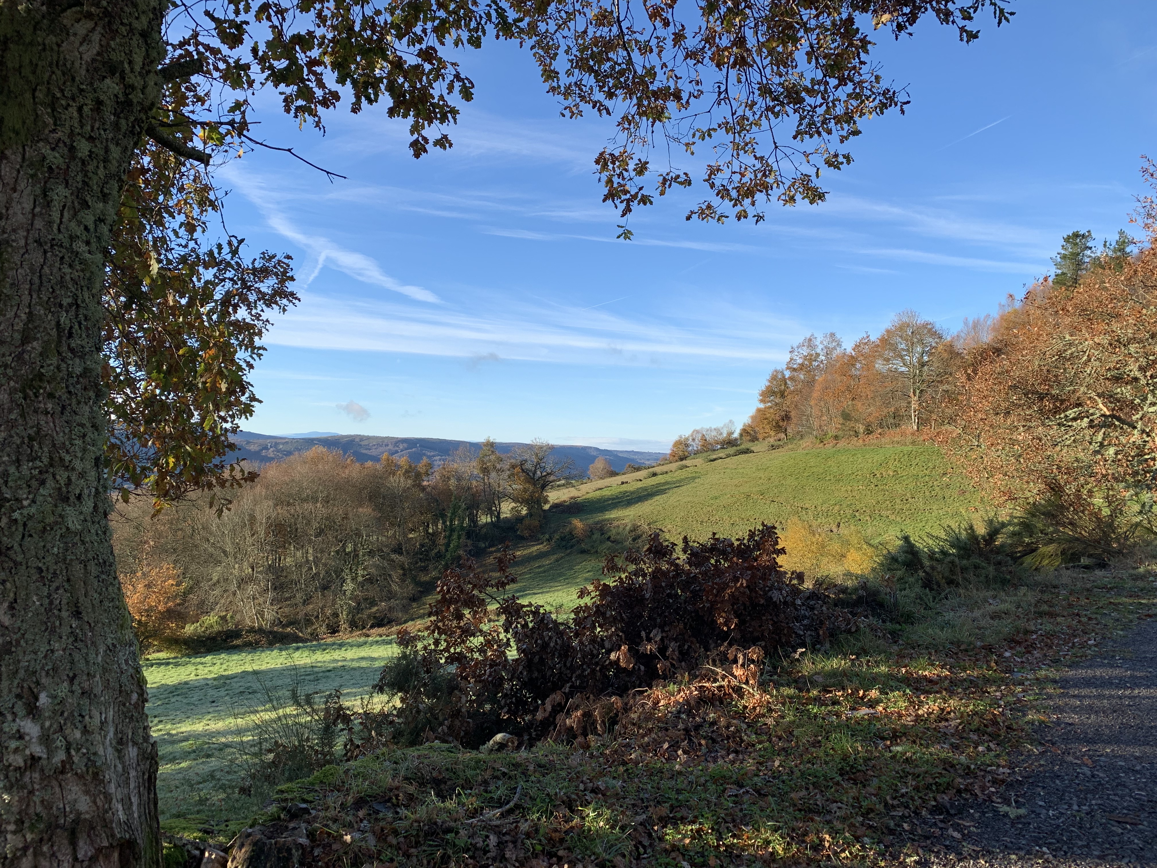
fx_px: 869
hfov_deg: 67.3
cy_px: 434
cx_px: 578
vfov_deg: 53.1
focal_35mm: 26
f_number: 1.8
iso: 25
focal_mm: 4.25
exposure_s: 1/1176
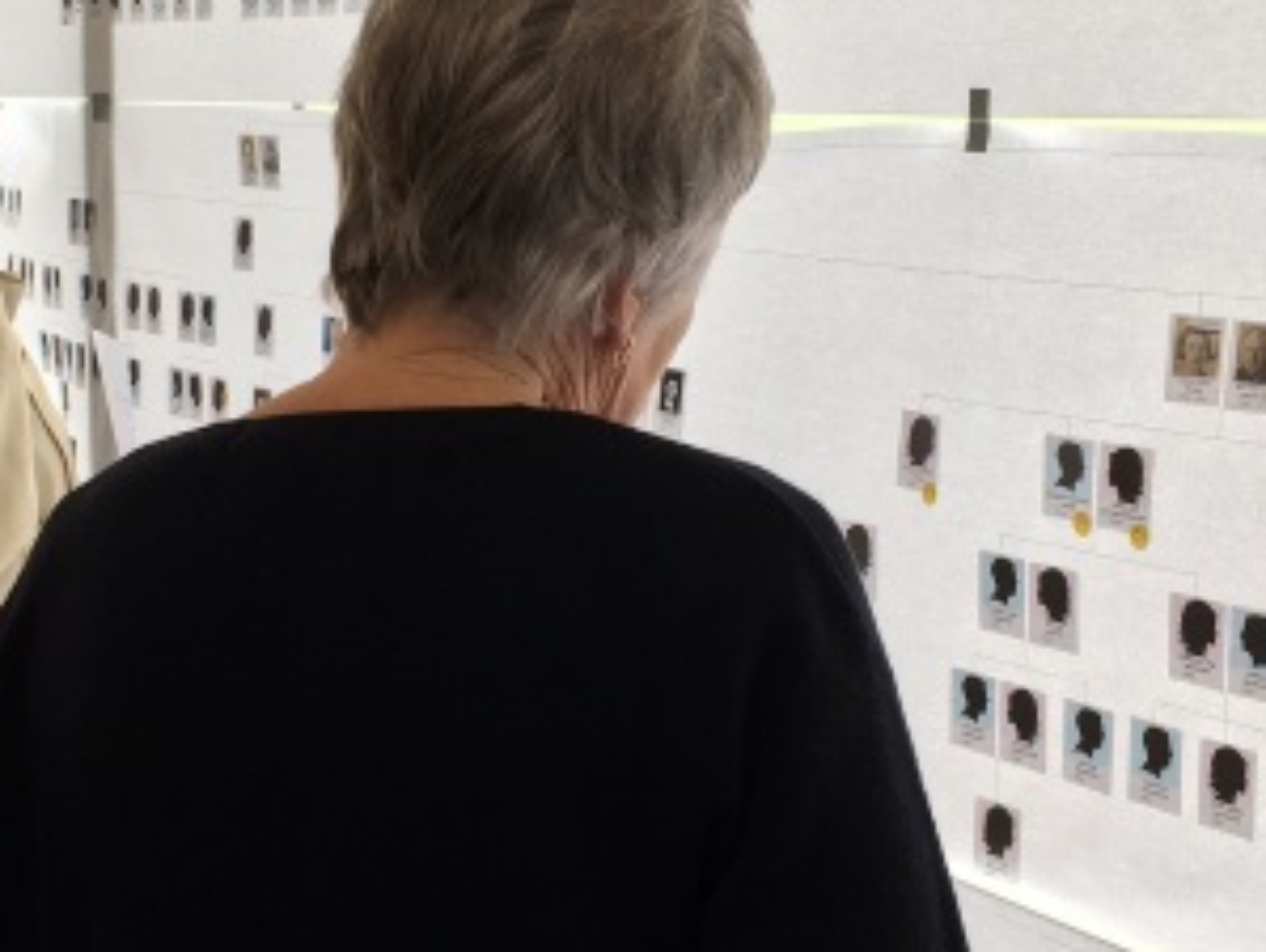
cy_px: 317
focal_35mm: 62
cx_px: 428
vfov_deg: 23.6
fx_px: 2270
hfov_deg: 30.9
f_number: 2.2
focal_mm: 4.15
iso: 25
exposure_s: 1/50
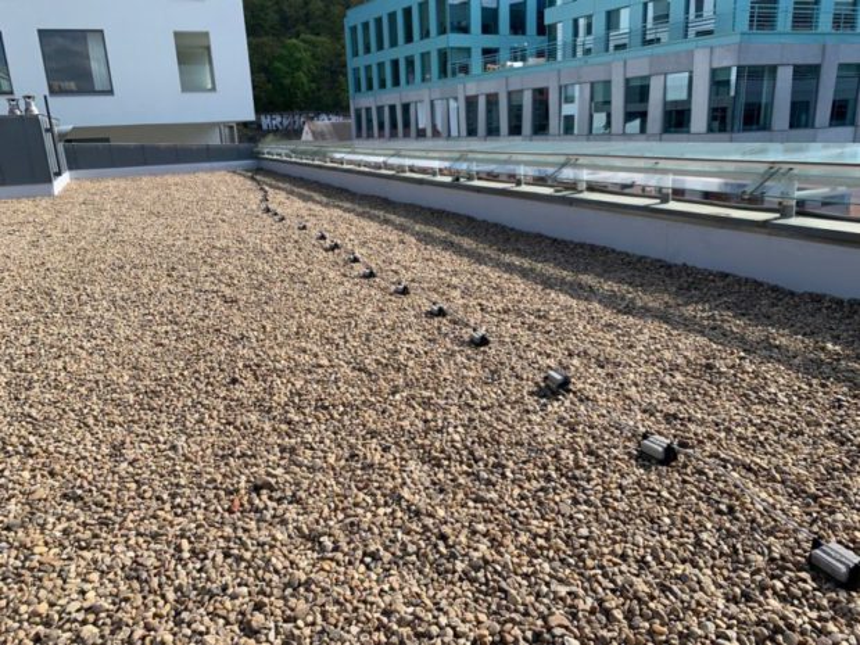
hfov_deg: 67.3
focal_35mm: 26
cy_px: 322
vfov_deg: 53.1
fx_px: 646
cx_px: 430
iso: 25
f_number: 1.8
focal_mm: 4.25
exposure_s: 1/2075
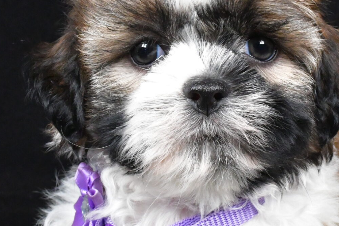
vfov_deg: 12.7
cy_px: 188
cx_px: 222
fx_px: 1008
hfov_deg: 19.0
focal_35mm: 107
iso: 6400
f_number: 11
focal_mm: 28
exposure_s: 1/400
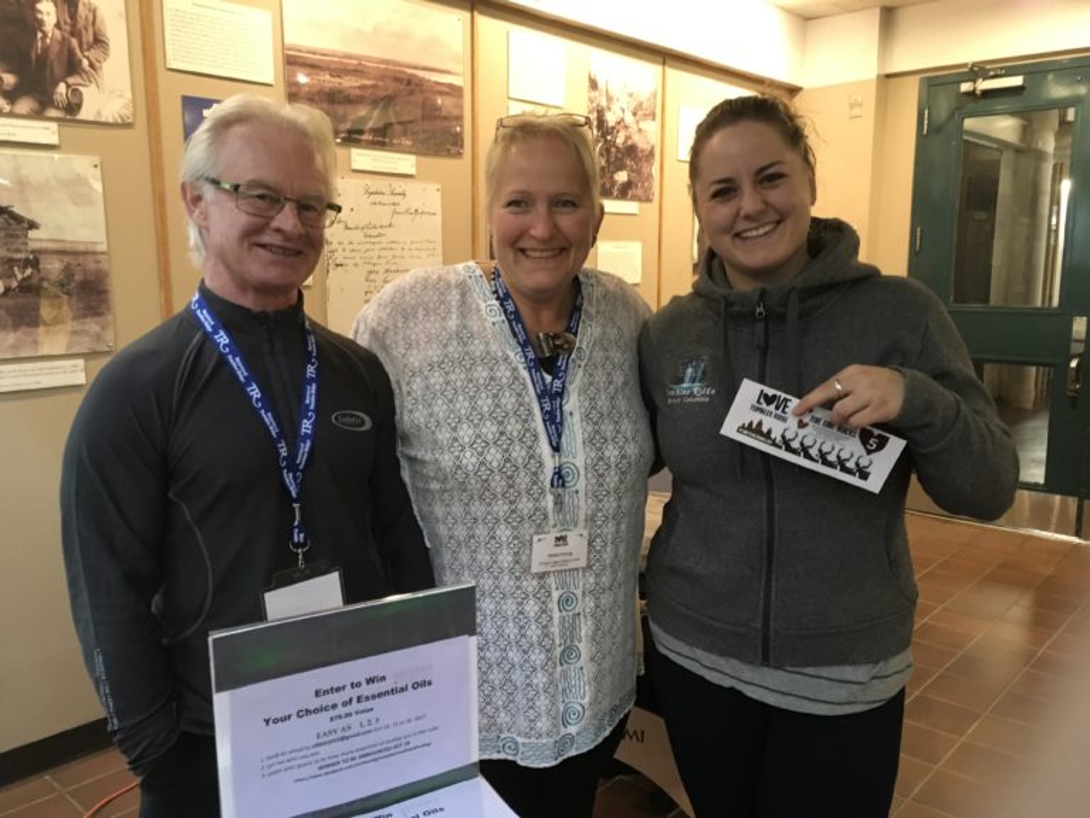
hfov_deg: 61.7
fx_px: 913
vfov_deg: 48.2
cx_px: 545
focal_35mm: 29
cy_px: 409
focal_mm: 4.15
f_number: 2.2
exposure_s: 1/15
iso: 200
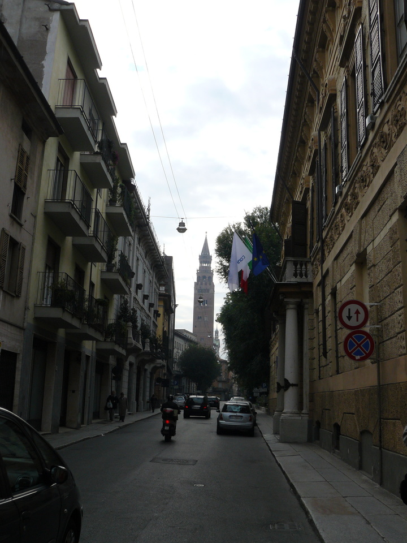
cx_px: 204
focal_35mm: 36
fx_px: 564
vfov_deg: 51.4
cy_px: 272
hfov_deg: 39.7
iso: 100
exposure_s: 1/250
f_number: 5.6
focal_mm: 6
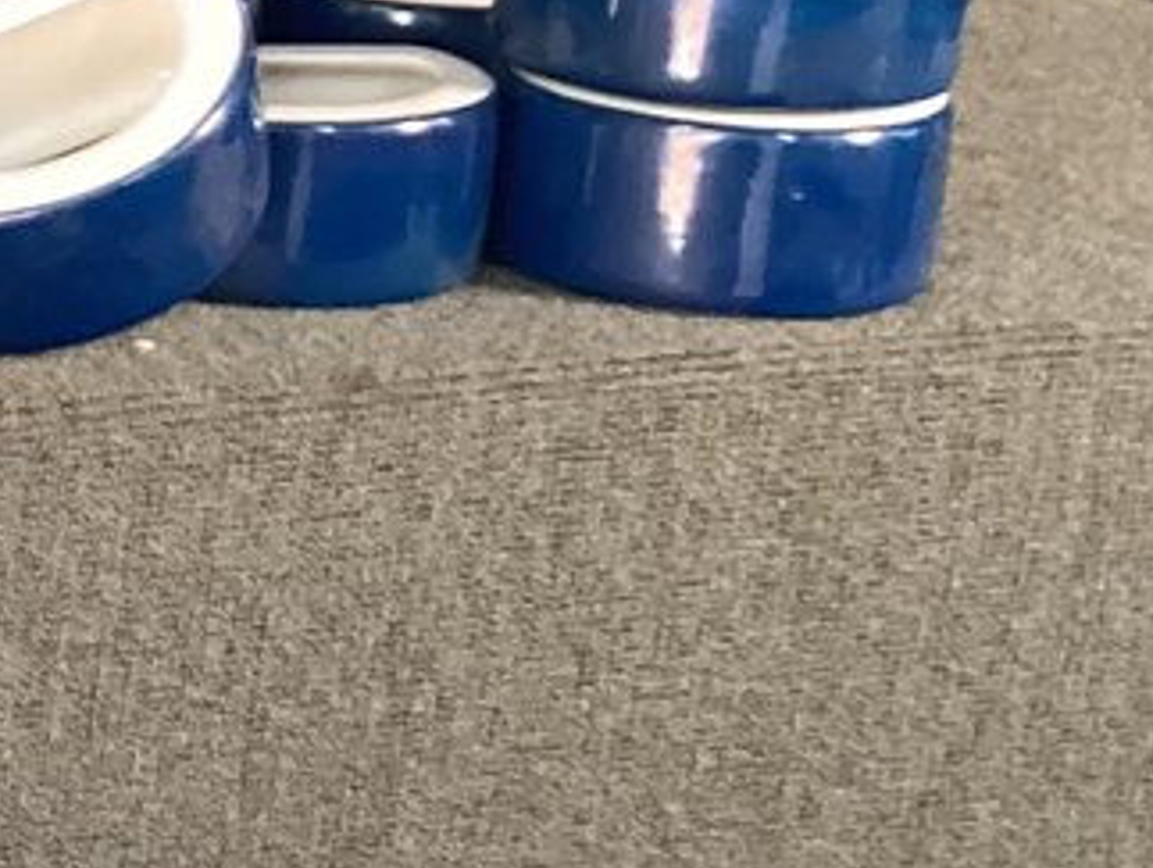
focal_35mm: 145
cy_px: 438
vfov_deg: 10.3
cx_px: -1497
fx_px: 4835
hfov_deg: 11.5
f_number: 2.4
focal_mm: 3.3
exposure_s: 1/60
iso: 200
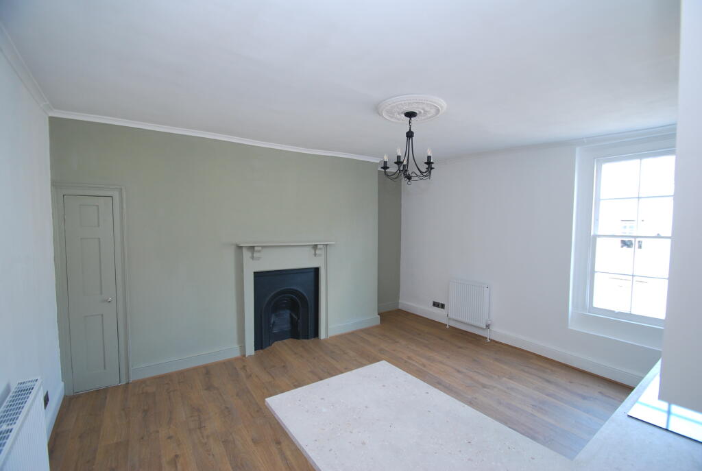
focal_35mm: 15
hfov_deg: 100.3
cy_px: 236
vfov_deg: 77.6
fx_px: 293
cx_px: 351
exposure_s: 1/30
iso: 280
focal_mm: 10
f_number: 3.5
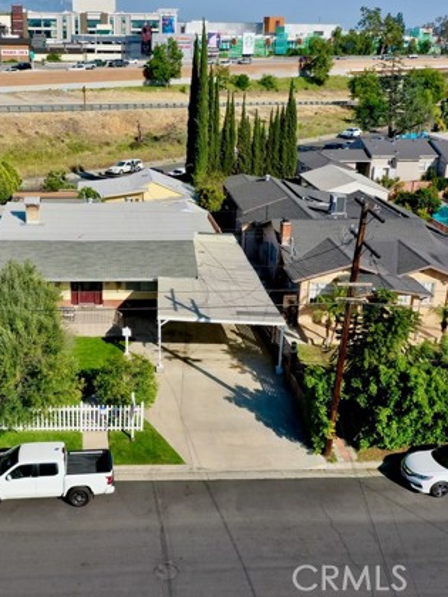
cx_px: 139
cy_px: 295
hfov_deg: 34.7
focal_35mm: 41
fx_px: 707
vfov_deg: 45.8
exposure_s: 1/640
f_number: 6.3
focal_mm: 10.26
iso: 100
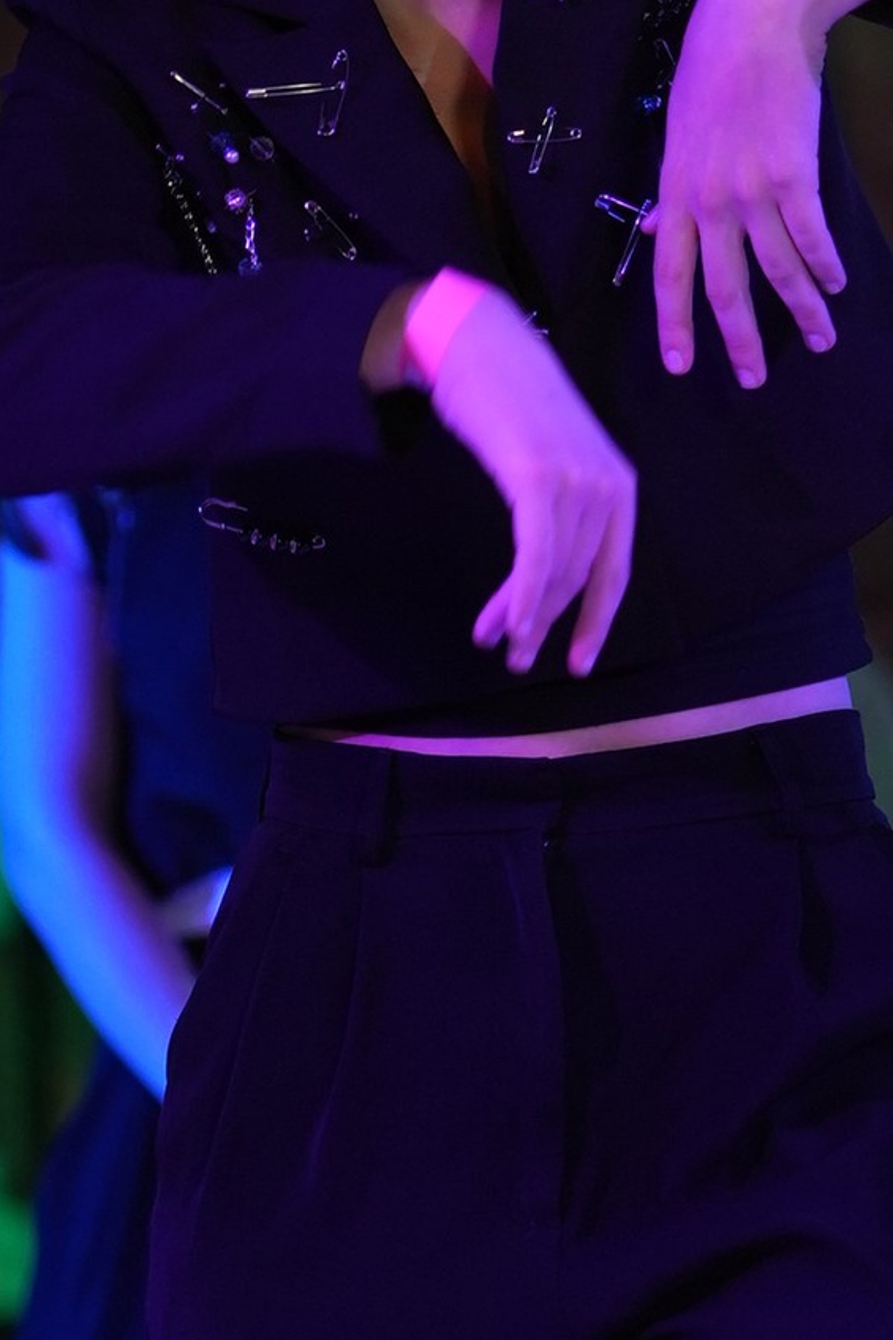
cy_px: 341
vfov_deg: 5.4
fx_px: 14330
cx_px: 401
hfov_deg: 3.6
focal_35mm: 385
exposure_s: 1/400
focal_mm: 85
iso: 800
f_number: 2.2
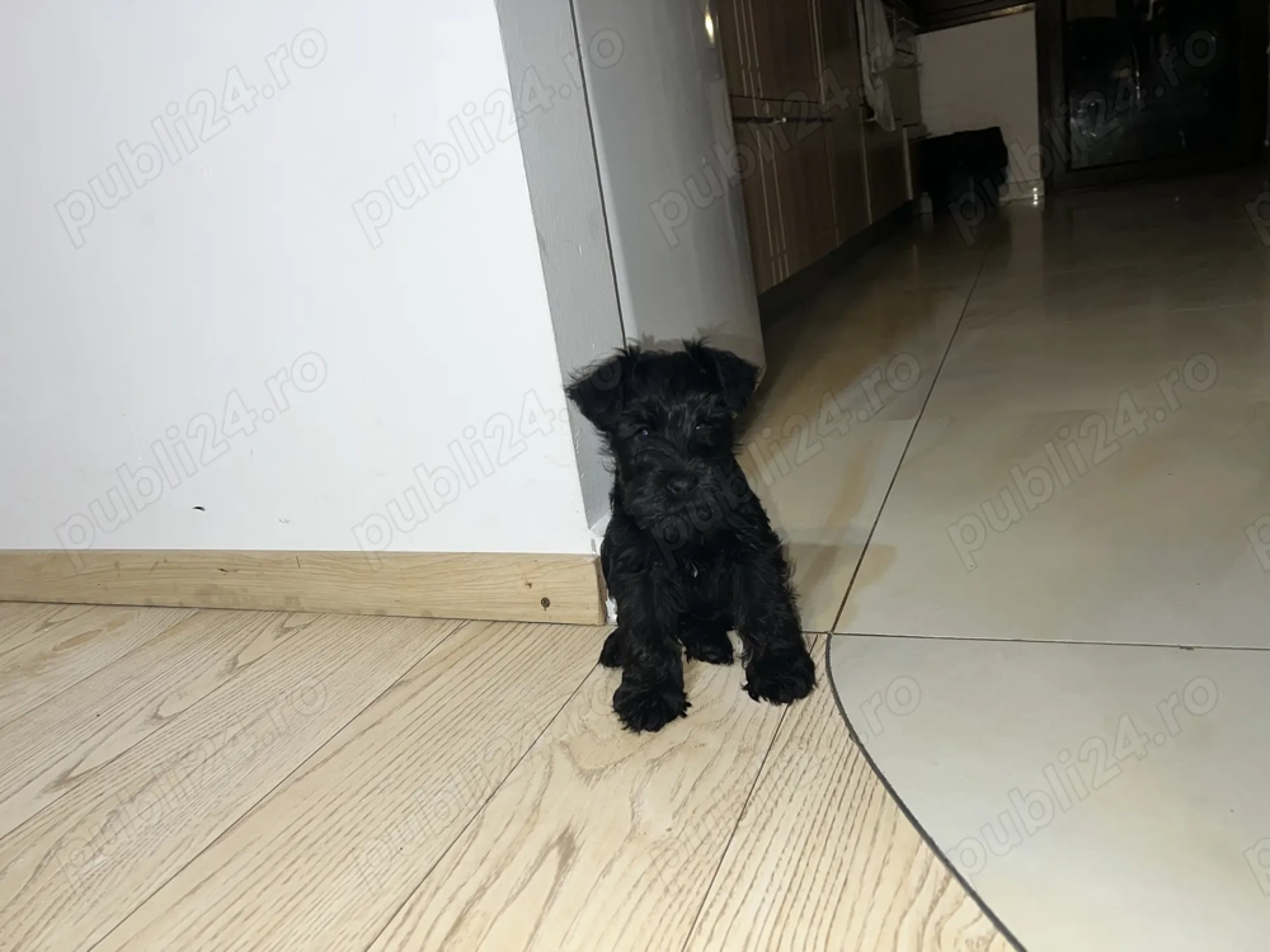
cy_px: 476
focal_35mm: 26
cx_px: 635
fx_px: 954
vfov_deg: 53.1
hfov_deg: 67.3
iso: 40
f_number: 1.5
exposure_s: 1/35
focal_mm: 5.7
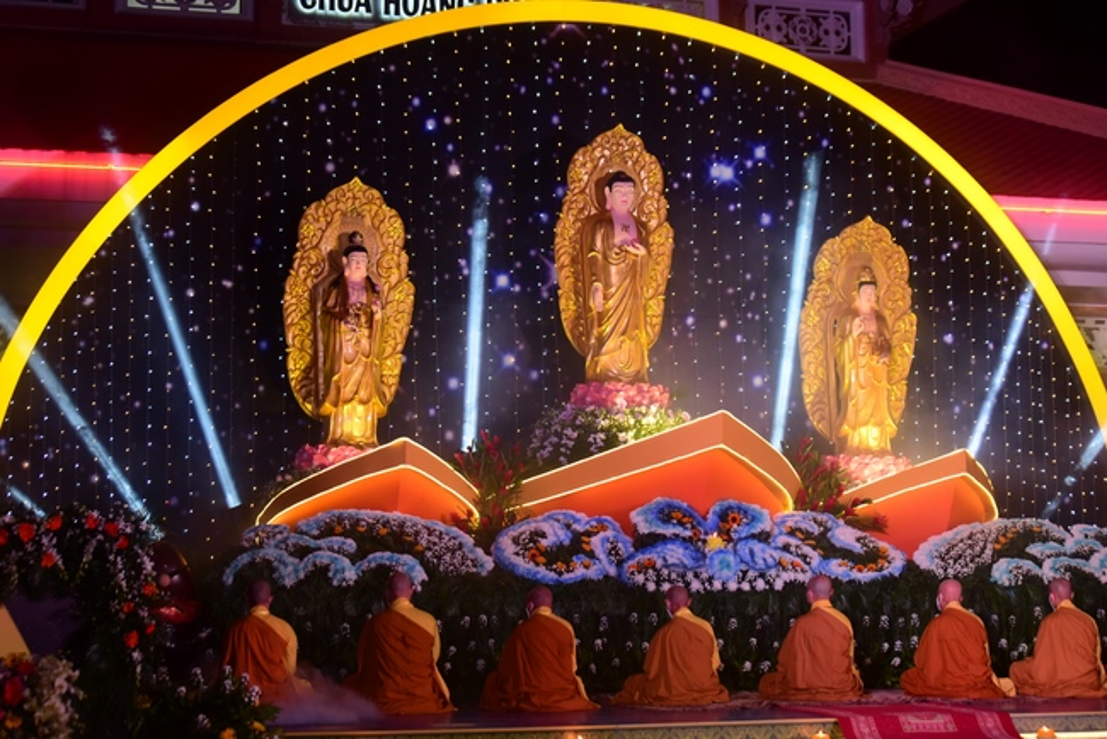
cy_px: 370
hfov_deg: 28.8
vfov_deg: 19.5
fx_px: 2153
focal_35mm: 70
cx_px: 554
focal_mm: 70
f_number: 5
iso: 1250
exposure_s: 1/60
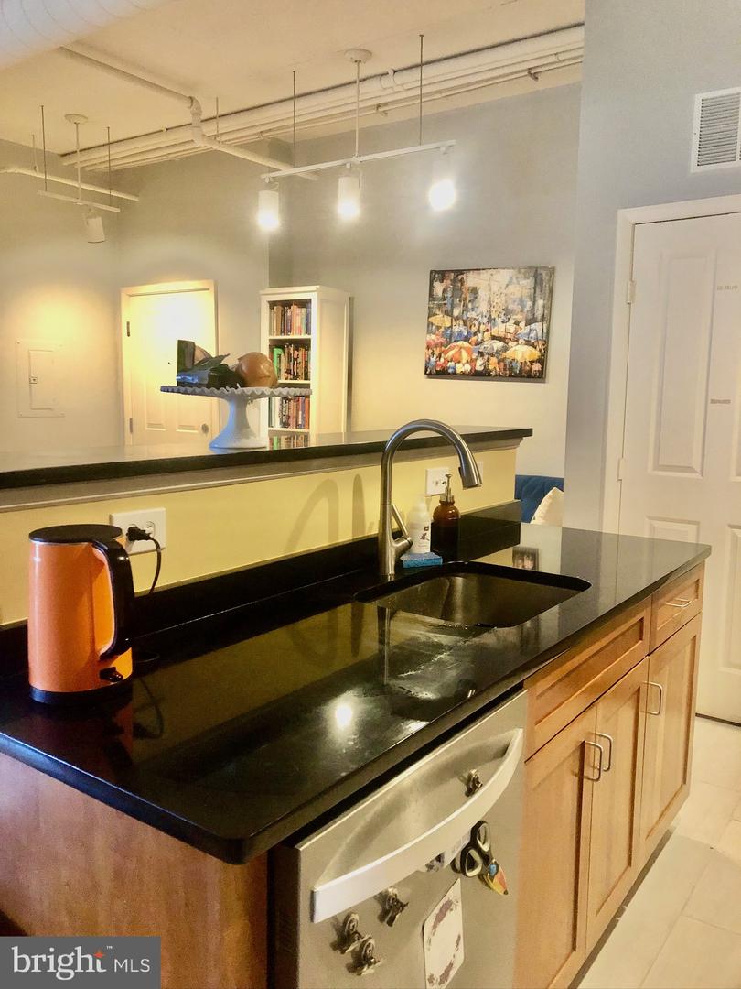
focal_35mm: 28
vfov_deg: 63.4
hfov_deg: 49.7
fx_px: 799
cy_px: 494
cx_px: 370
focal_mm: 3.99
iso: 100
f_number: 1.8
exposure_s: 1/9
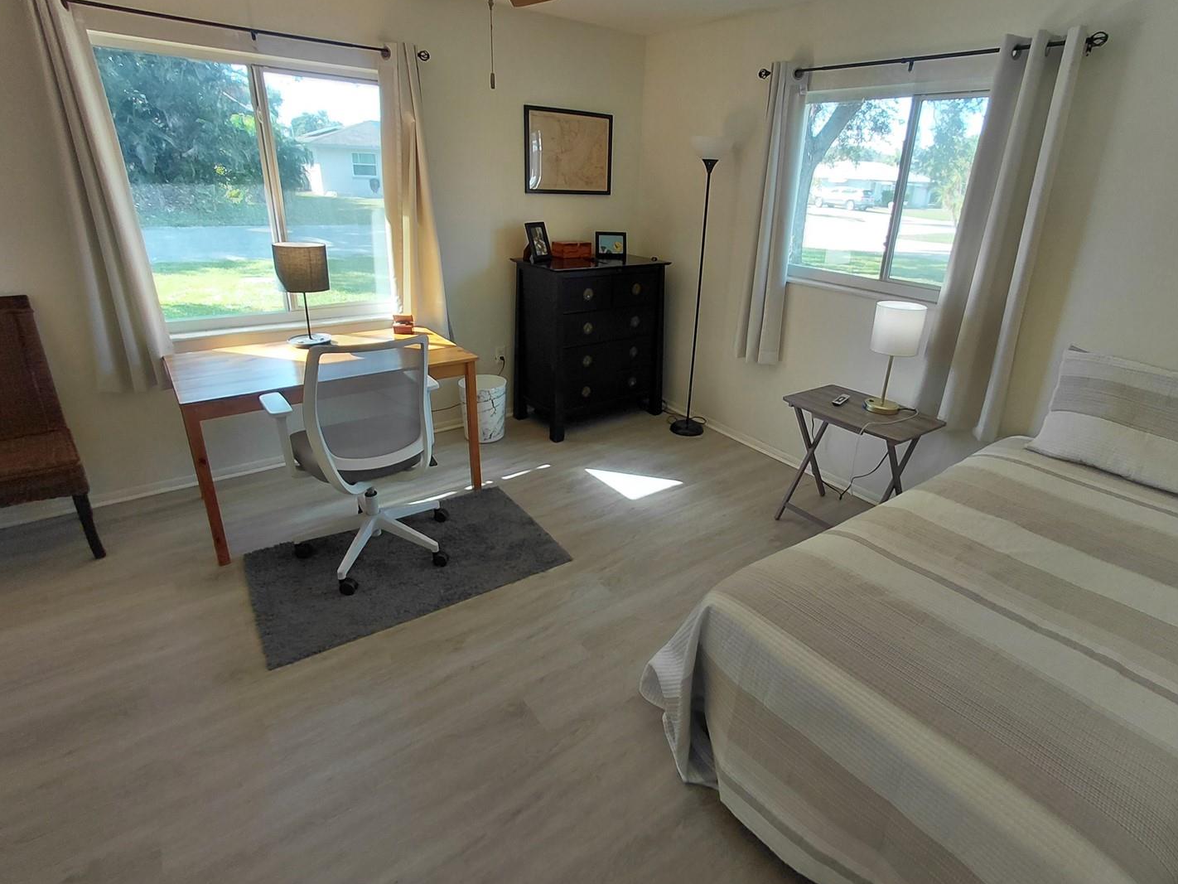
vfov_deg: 71.5
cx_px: 636
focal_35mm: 18
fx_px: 613
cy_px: 408
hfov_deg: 87.6
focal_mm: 1.64
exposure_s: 1/60
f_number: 2.2
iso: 50
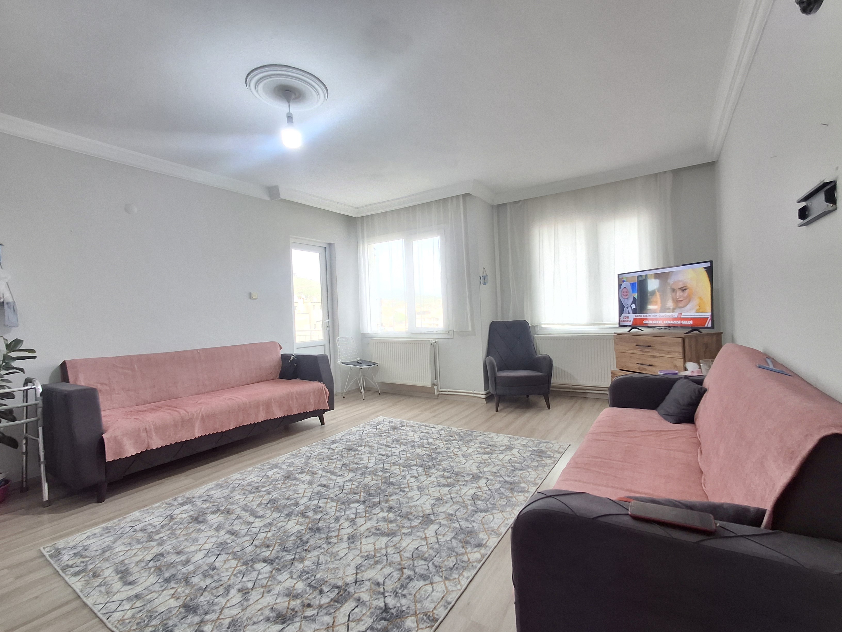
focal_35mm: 16
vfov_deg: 78.1
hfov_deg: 94.5
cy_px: 316
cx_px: 421
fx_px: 389
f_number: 2.2
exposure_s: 1/40
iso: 64
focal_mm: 1.64
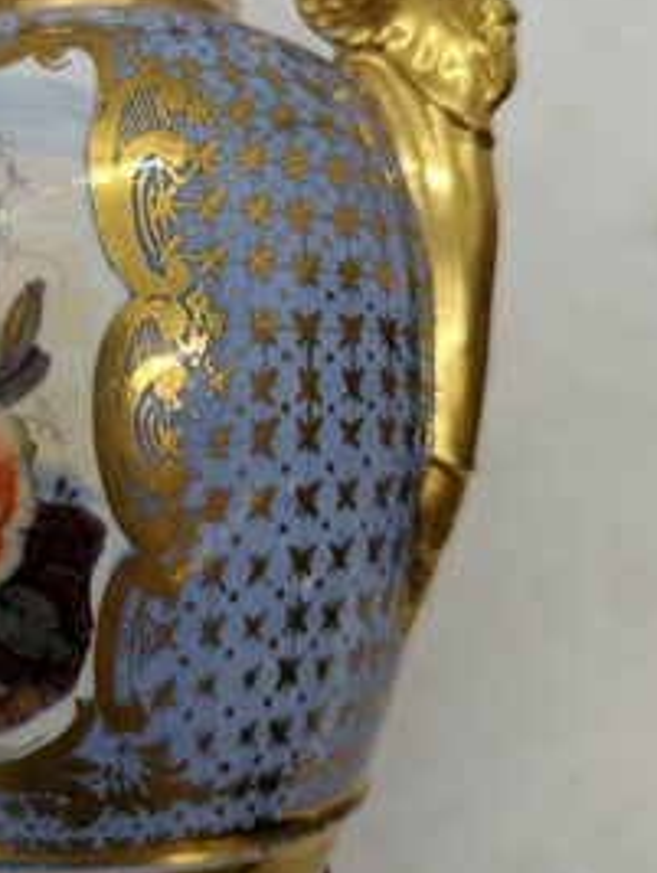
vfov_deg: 50.0
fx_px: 909
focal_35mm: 36
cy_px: 262
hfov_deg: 39.1
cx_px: 198
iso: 52
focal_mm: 6.81
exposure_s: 1/105
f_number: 1.85
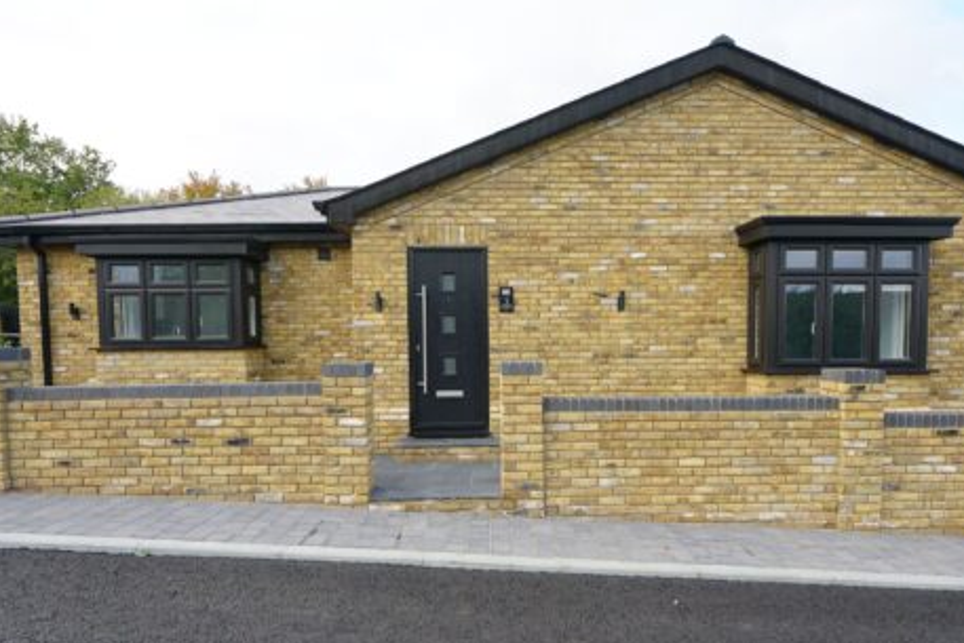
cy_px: 371
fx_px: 562
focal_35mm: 21
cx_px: 515
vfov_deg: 59.2
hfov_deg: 81.1
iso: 500
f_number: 5
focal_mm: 16
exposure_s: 1/500
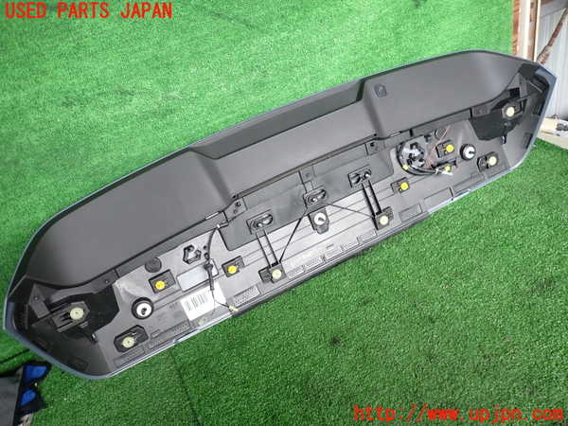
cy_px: 213
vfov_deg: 54.9
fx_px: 410
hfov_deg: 69.4
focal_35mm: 25
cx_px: 284
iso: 160
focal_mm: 4.5
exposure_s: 1/60
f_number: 2
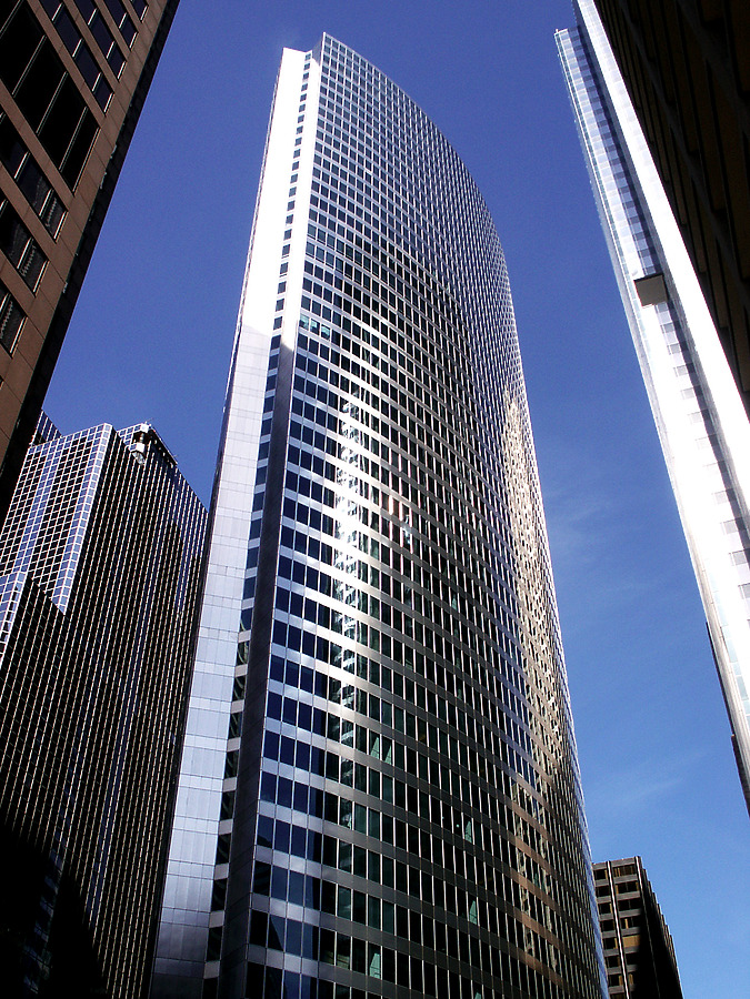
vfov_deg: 52.6
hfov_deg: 40.7
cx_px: 375
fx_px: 1011
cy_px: 500
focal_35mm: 35
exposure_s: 1/250
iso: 64
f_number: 6.7
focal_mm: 7.19
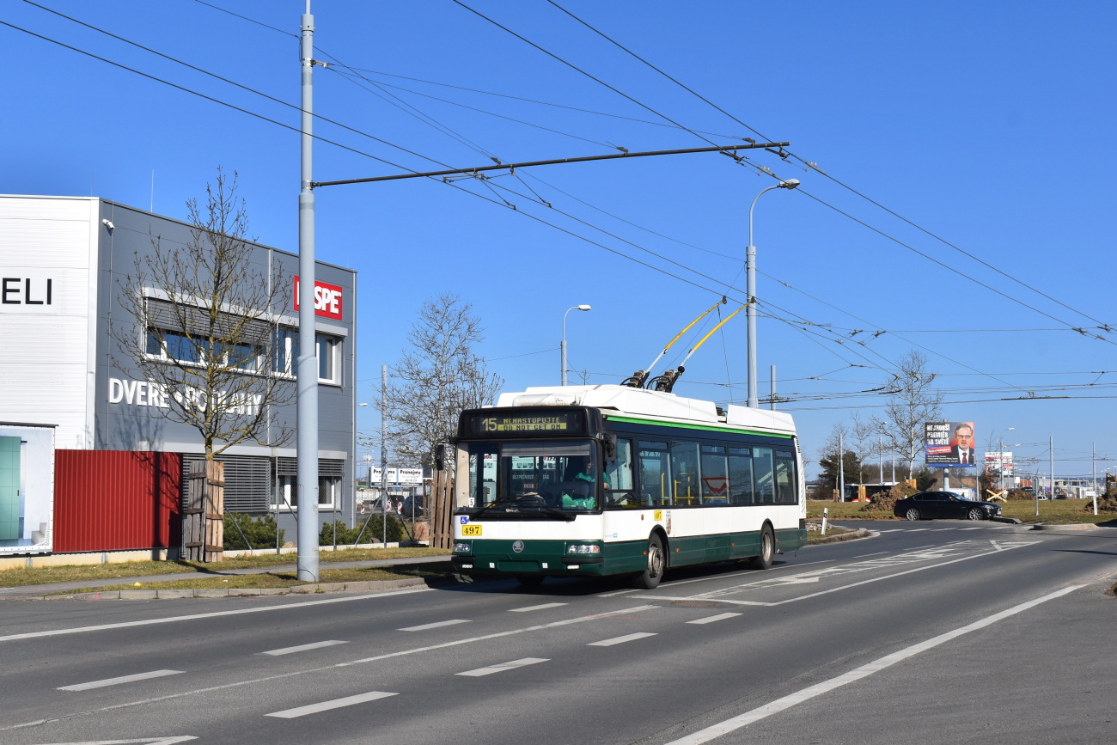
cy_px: 372
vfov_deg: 29.0
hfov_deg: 42.3
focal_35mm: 46
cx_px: 558
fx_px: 1443
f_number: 11
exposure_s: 1/500
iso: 200
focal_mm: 31
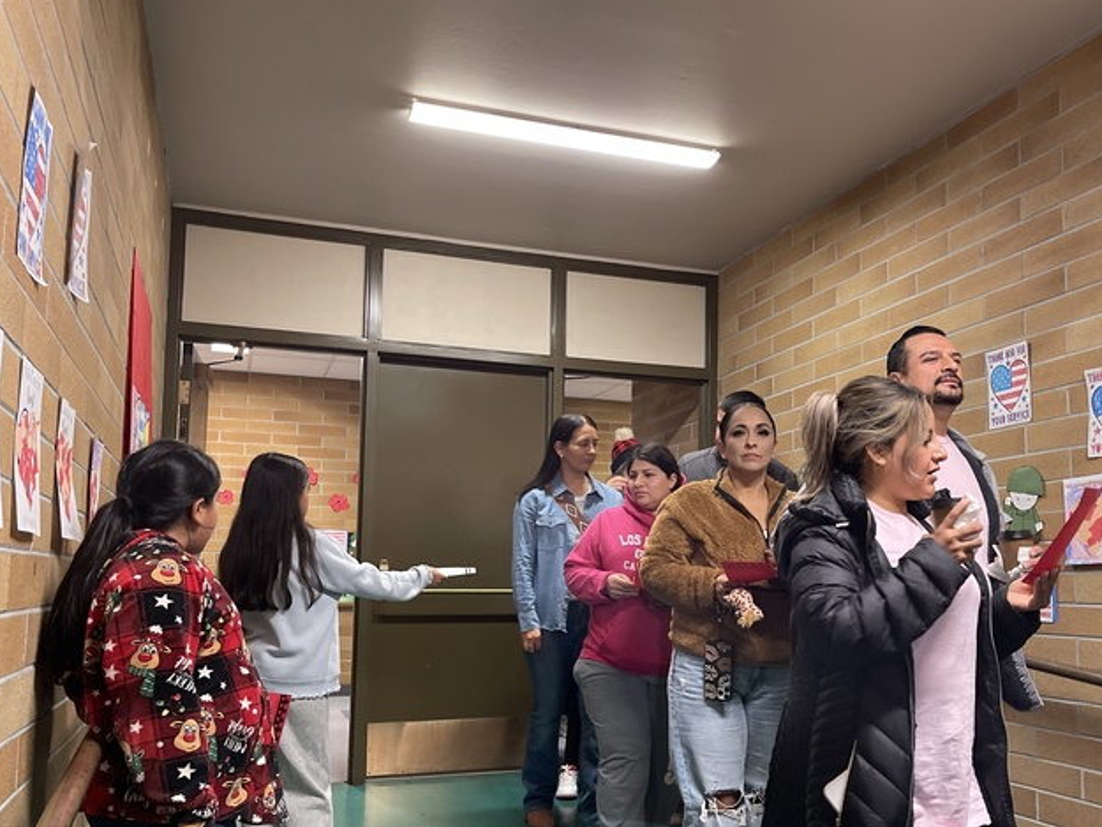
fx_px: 1019
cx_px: 652
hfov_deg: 56.4
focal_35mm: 32
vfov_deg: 44.0
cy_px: 494
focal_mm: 5.1
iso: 500
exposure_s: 1/60
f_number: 1.6
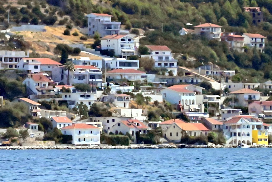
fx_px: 3431
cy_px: 9
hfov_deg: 4.5
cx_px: 14
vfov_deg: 3.0
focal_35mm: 454
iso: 36000
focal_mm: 230
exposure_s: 1/8000
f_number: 29
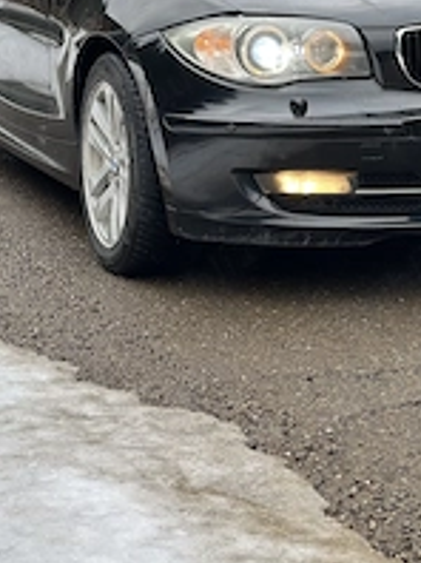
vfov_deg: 20.0
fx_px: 1576
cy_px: 91
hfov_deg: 15.1
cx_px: 333
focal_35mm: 97
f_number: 1.78
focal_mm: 6.86
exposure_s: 1/506
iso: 80
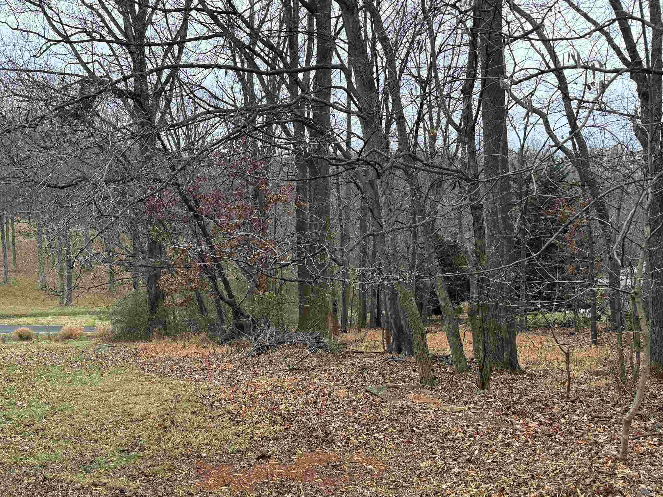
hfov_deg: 61.4
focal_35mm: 29
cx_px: 283
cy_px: 282
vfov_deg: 48.1
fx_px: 555
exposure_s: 1/97
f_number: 1.78
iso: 200
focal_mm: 6.76
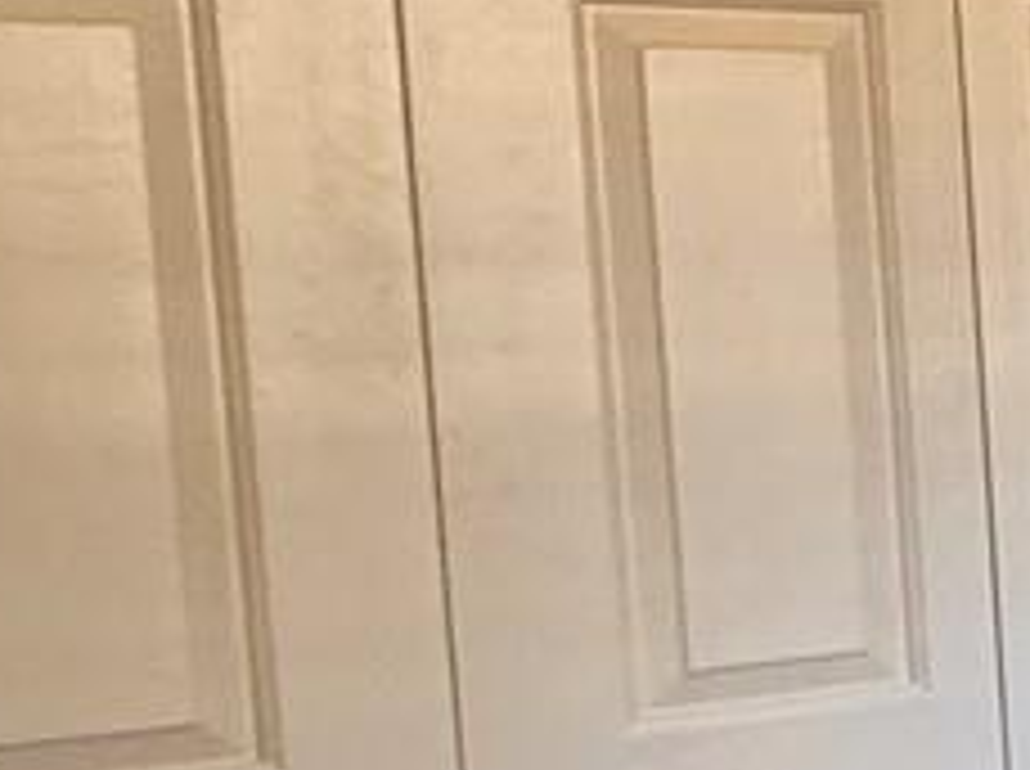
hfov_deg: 12.0
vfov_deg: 15.0
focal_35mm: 98
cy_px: 446
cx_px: 2955
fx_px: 2911
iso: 250
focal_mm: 2.22
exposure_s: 1/60
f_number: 2.2
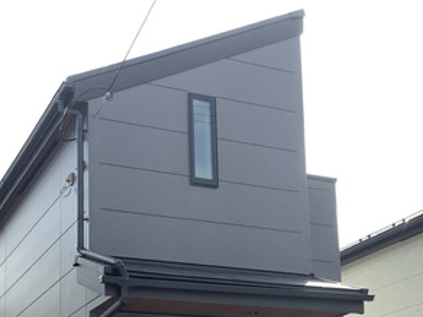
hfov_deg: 28.6
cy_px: 320
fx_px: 831
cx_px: 220
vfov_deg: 20.9
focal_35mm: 68
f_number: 2.4
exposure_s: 1/604
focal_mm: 3.3
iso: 25
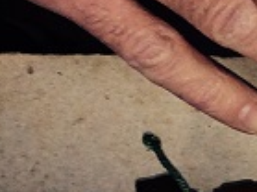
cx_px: 919
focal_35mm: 209
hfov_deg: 7.5
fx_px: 1550
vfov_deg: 6.9
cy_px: 338
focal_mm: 4.15
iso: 32
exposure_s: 1/41
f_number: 2.2
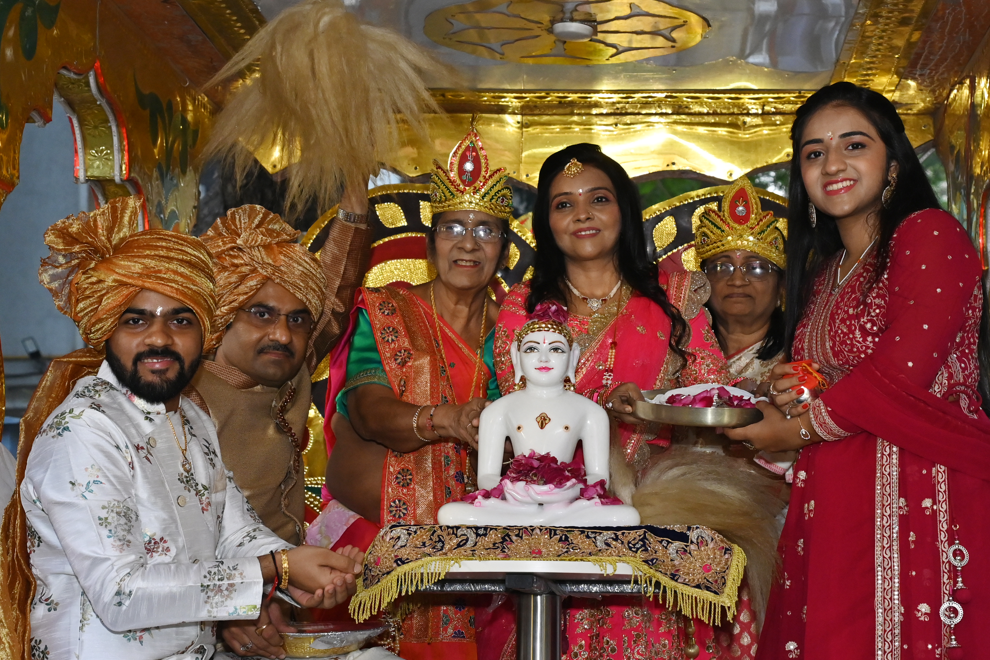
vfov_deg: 18.9
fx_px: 1980
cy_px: 303
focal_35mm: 72
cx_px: 470
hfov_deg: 28.1
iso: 2000
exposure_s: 1/125
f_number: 5
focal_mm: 42
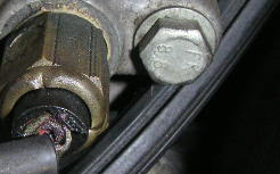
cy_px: 91
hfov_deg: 19.6
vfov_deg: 12.4
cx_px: 46
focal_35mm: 105
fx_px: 800
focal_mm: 6
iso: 160
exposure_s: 1/45
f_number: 6.7
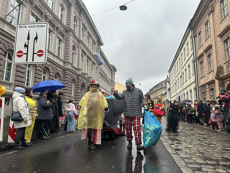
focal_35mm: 24
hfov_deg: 71.6
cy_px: 86
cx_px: 115
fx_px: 159
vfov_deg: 56.8
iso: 80
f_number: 1.78
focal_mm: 6.86
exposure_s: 1/491
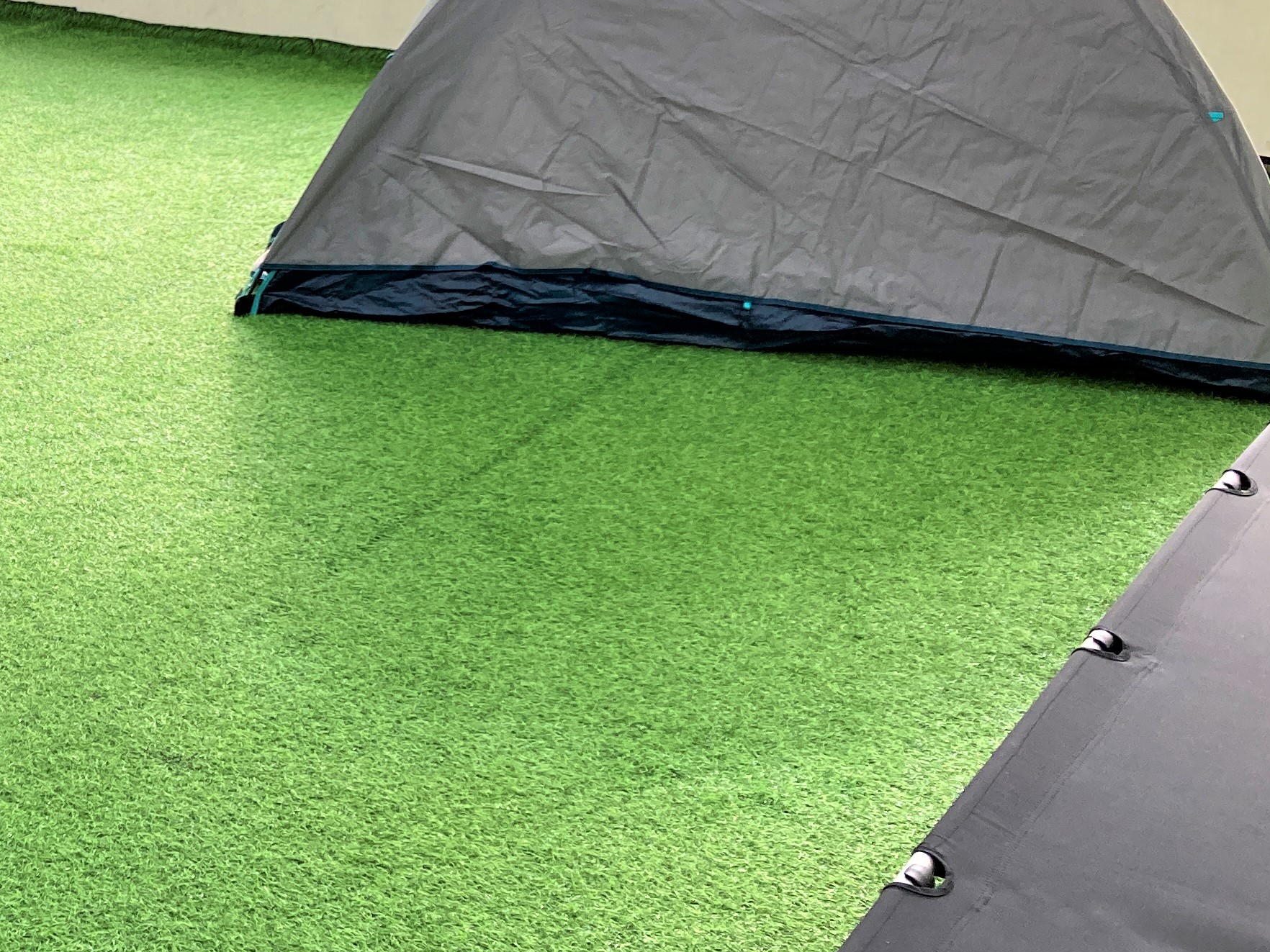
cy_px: 225
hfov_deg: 27.7
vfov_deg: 22.7
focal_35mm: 64
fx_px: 2348
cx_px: -127
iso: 50
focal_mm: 3.99
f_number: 1.8
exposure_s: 1/100
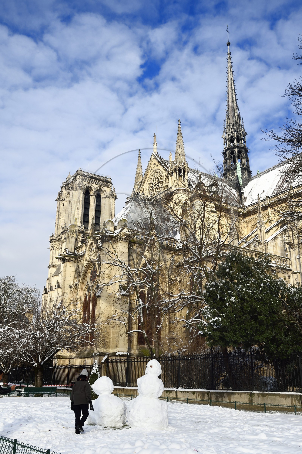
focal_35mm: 34
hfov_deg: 38.9
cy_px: 227
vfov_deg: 55.8
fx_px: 428
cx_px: 151
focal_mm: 34
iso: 200
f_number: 13
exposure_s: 1/250
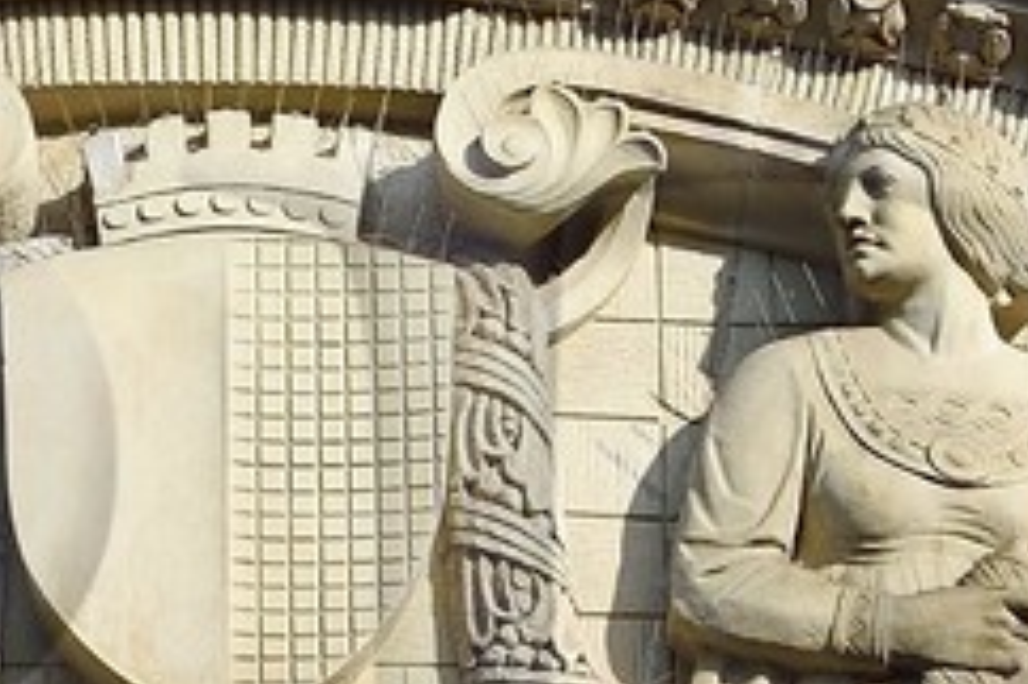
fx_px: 9445
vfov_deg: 4.1
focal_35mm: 331
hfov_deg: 6.2
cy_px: 850
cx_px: 268
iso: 200
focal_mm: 50
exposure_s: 1/250
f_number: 11
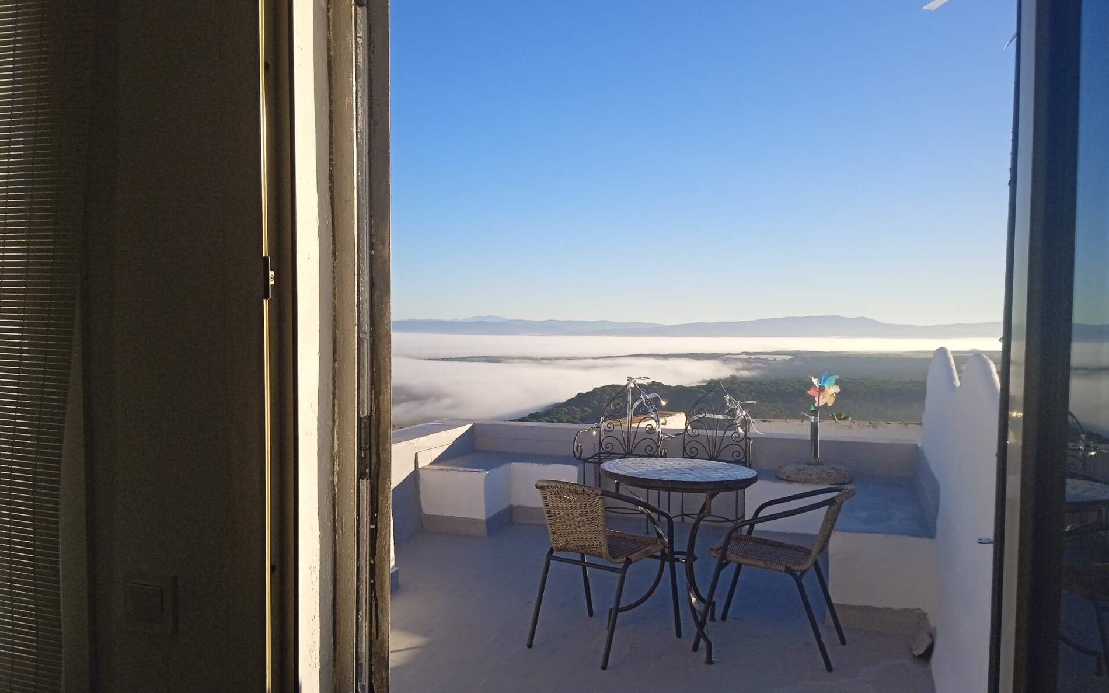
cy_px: 380
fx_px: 907
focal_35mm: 30
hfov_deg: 62.9
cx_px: 554
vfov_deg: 41.8
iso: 114
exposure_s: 1/970
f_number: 2.2
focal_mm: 3.43
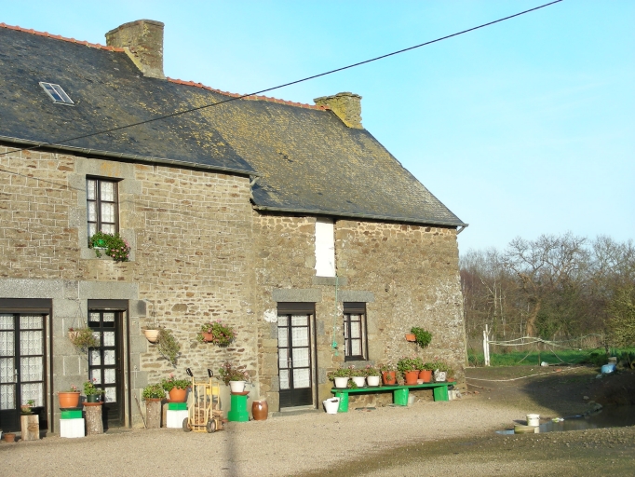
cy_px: 238
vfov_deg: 23.3
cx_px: 318
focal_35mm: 63
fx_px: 1156
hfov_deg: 30.7
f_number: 4
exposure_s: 1/185
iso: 50
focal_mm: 10.5
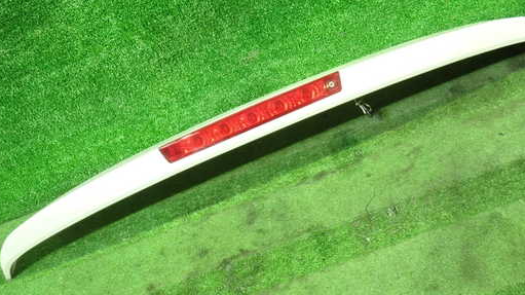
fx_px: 445
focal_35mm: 32
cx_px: 276
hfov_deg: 61.0
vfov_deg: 36.6
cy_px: 132
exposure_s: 1/30
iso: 800
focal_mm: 4.5
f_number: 2
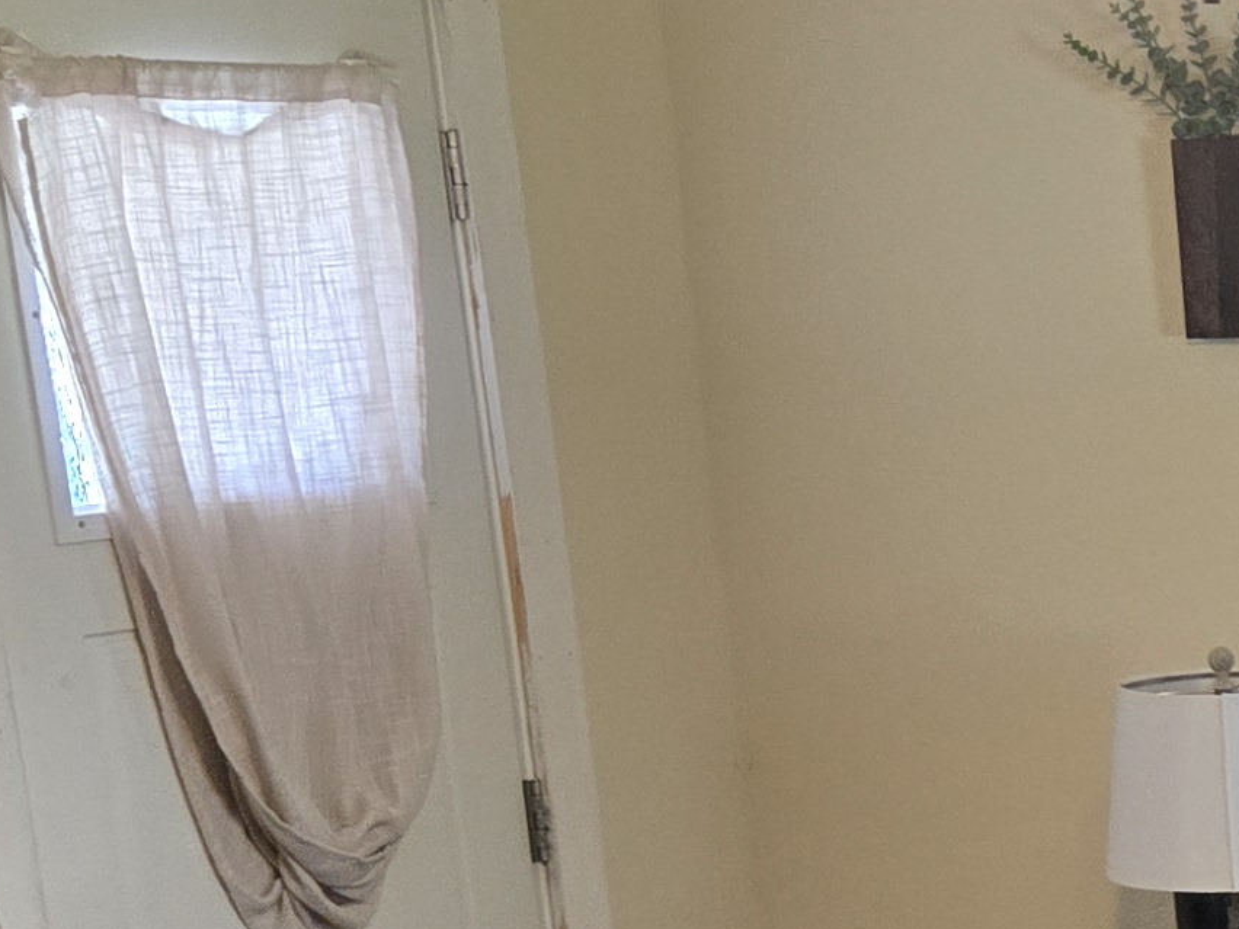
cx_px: 1819
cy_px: 1199
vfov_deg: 13.2
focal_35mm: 108
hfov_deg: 16.7
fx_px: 3866
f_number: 1.8
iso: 200
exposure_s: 1/120
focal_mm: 5.4
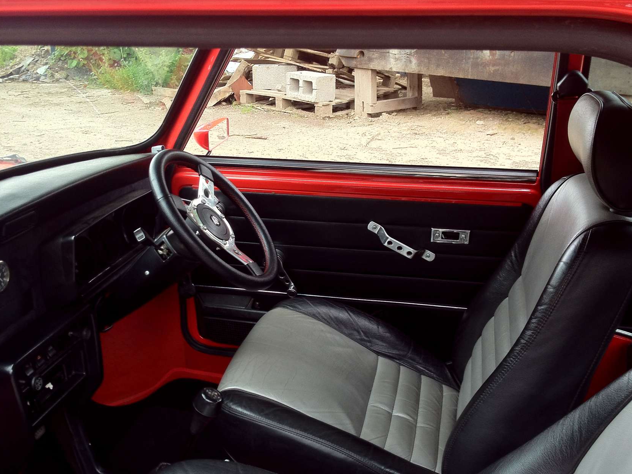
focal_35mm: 42
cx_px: 285
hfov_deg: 44.7
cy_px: 273
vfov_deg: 34.3
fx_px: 767
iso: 64
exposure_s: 1/60
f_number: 2.4
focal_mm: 4.28
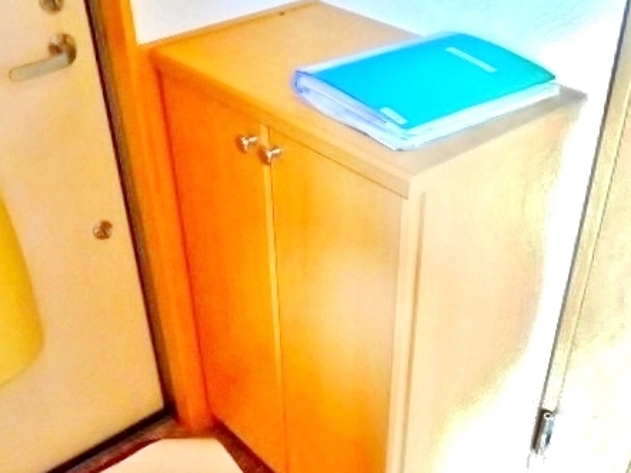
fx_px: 765
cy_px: 286
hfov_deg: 44.8
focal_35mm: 42
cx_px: 327
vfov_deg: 34.2
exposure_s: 1/30
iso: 250
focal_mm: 5.2
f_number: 4
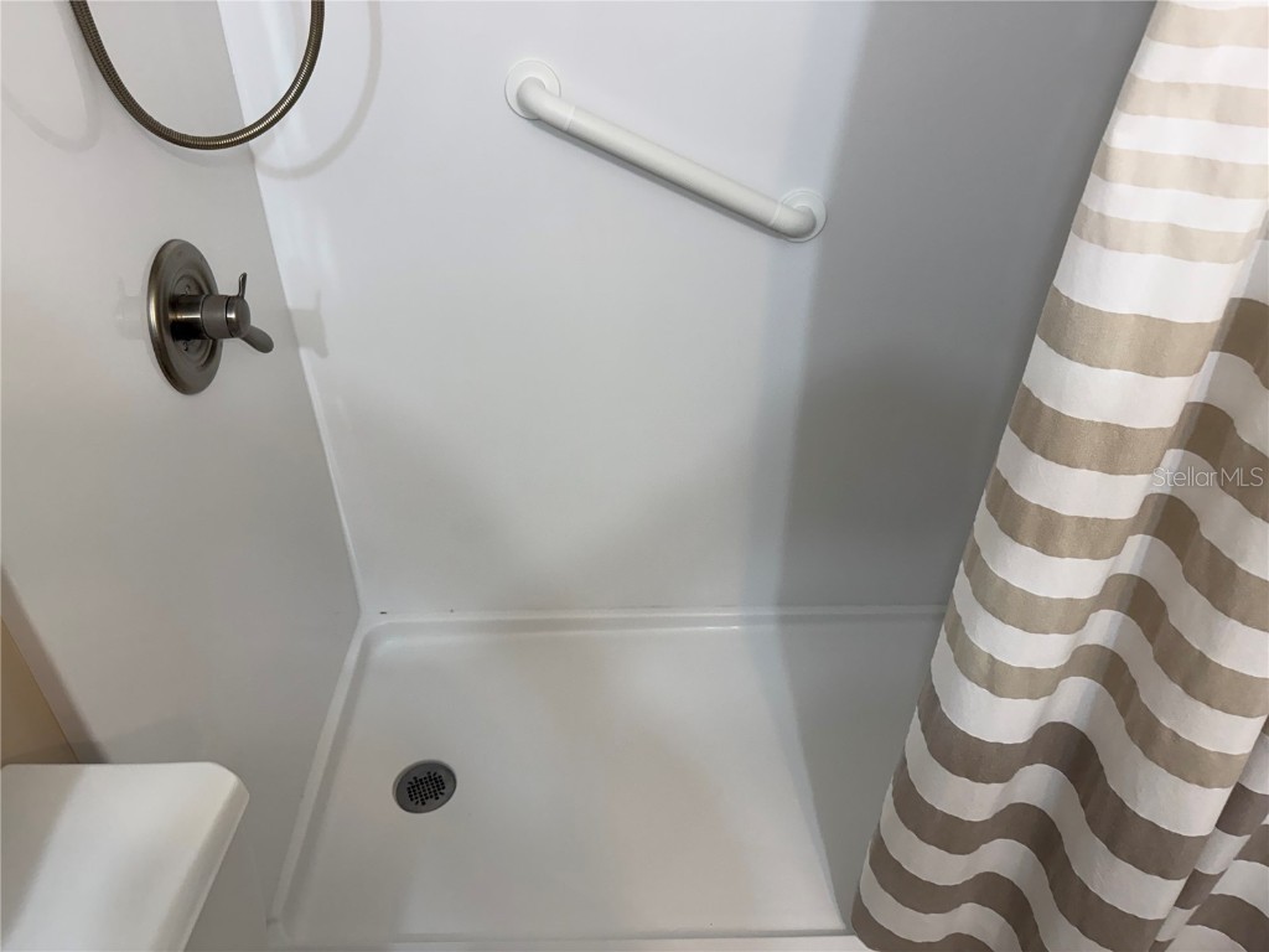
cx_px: 634
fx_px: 880
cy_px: 476
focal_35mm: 24
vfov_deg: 56.8
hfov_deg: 71.6
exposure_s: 1/120
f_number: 1.78
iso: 160
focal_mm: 6.76
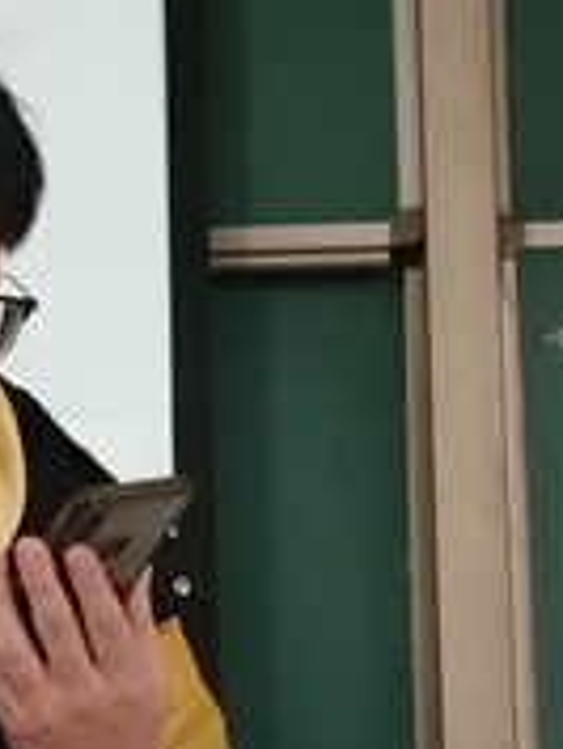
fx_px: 2426
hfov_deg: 12.8
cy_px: 504
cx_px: -152
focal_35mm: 112
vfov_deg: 17.5
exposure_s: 1/33.3
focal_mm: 3.62
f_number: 1.8
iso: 320
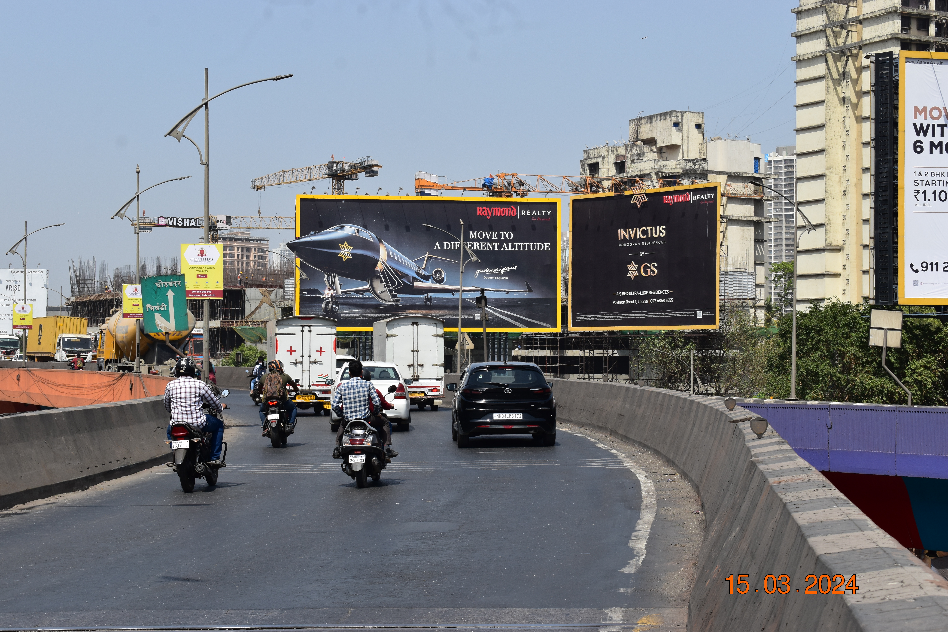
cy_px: 316
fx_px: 1817
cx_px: 474
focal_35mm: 69
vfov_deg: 19.7
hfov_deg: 29.2
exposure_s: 1/500
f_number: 11
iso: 280
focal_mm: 46
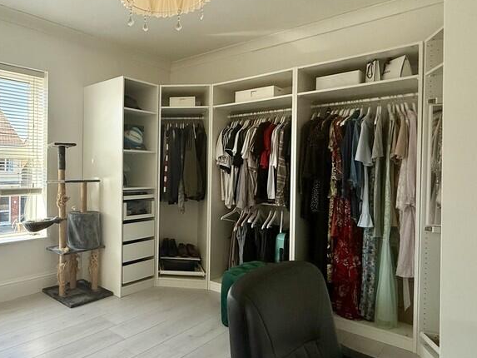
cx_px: 97
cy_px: 174
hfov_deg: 63.6
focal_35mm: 25
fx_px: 345
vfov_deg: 54.9
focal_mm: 2.22
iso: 64
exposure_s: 1/189
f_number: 2.2
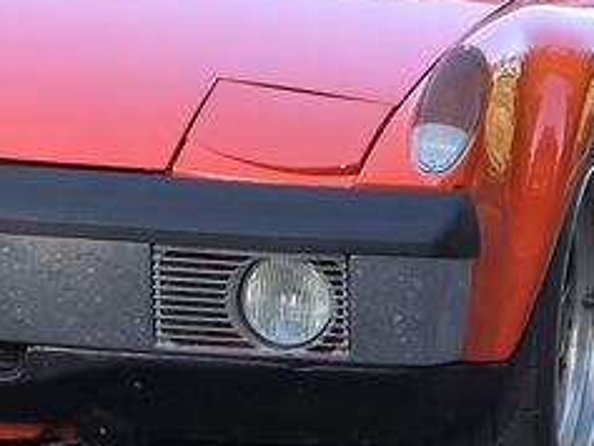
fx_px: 6387
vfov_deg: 4.0
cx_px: 158
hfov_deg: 5.3
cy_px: 125
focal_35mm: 372
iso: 64
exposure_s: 1/120
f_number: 3.4
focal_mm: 18.6
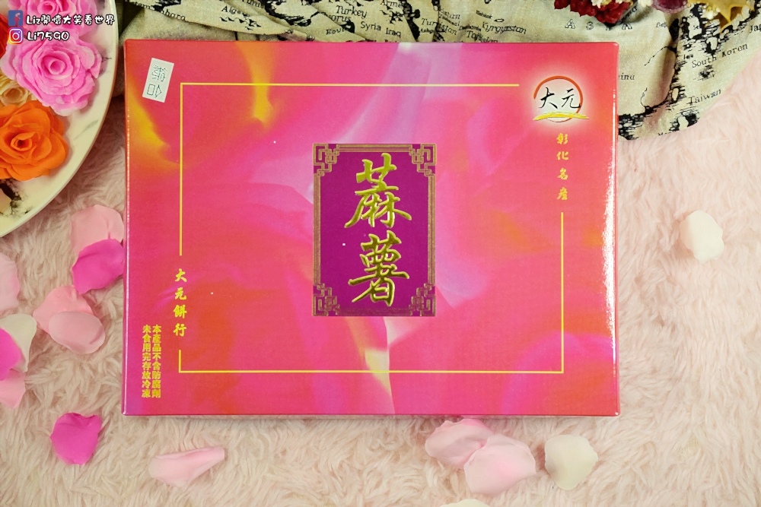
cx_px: 380
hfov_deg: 29.9
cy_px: 254
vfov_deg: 20.2
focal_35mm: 68
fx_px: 1427
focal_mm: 45
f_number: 8
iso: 2500
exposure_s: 1/250
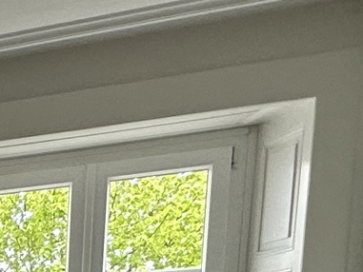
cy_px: 554
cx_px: -459
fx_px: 986
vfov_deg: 13.4
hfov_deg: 14.9
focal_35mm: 94
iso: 100
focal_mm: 2.22
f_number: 2.2
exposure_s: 1/99
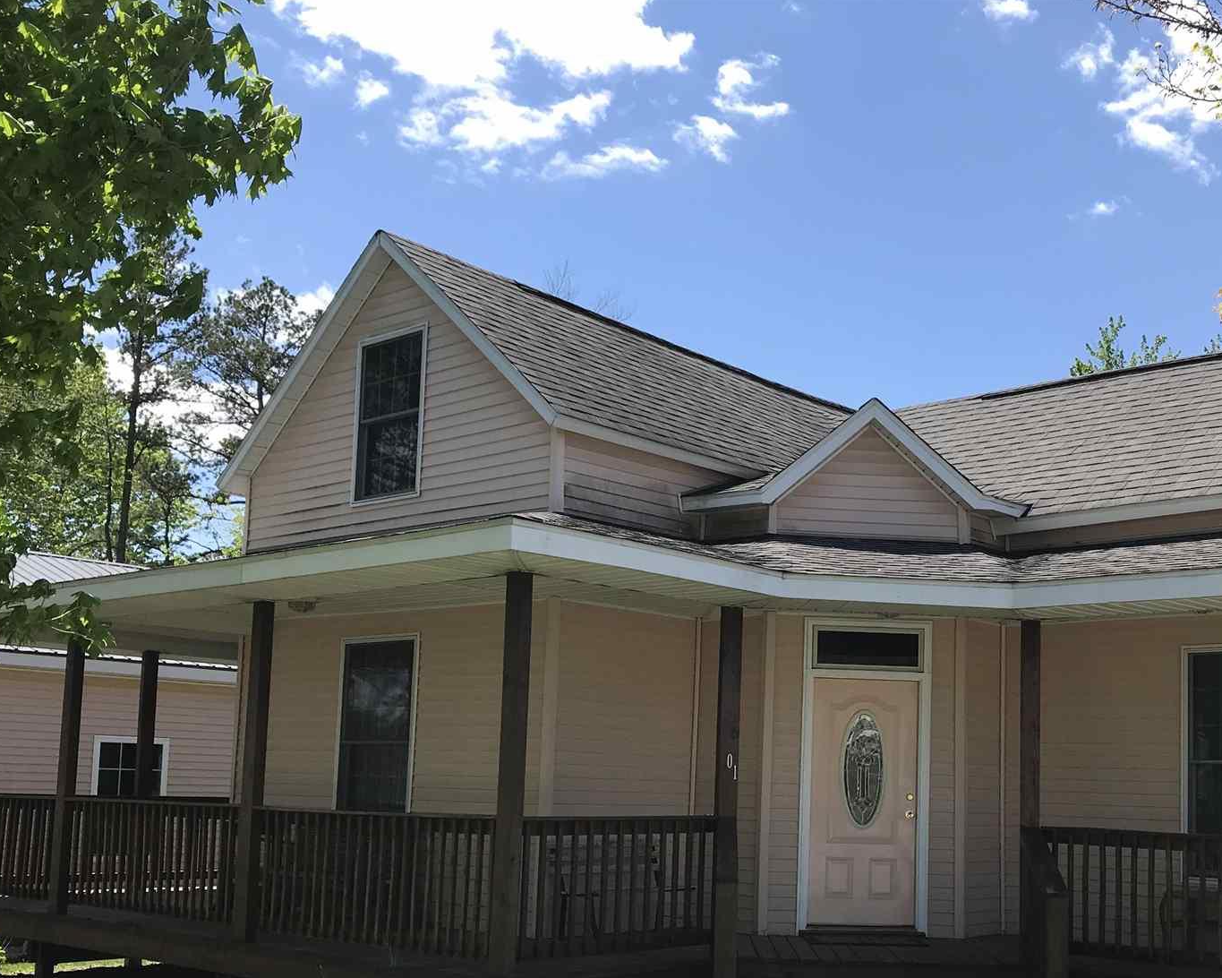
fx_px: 1483
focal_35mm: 41
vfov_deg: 36.0
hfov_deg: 44.1
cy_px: 685
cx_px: 818
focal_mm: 3.99
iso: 20
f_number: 1.8
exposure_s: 1/1681
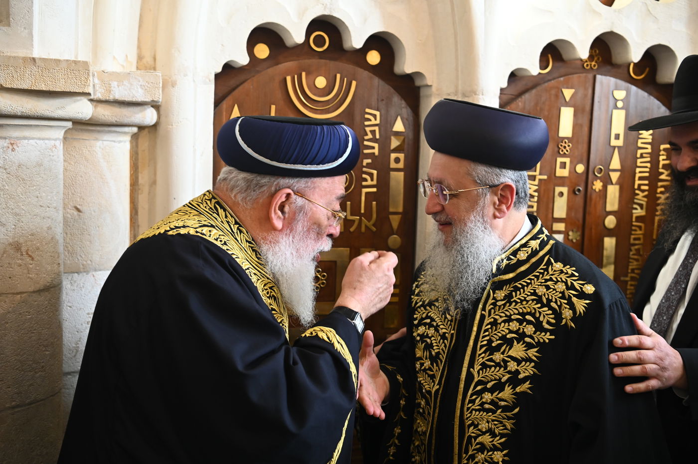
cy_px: 232
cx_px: 349
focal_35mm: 46
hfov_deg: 42.8
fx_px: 891
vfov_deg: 29.2
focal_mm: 46
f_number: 4.5
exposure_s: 1/160
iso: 1250
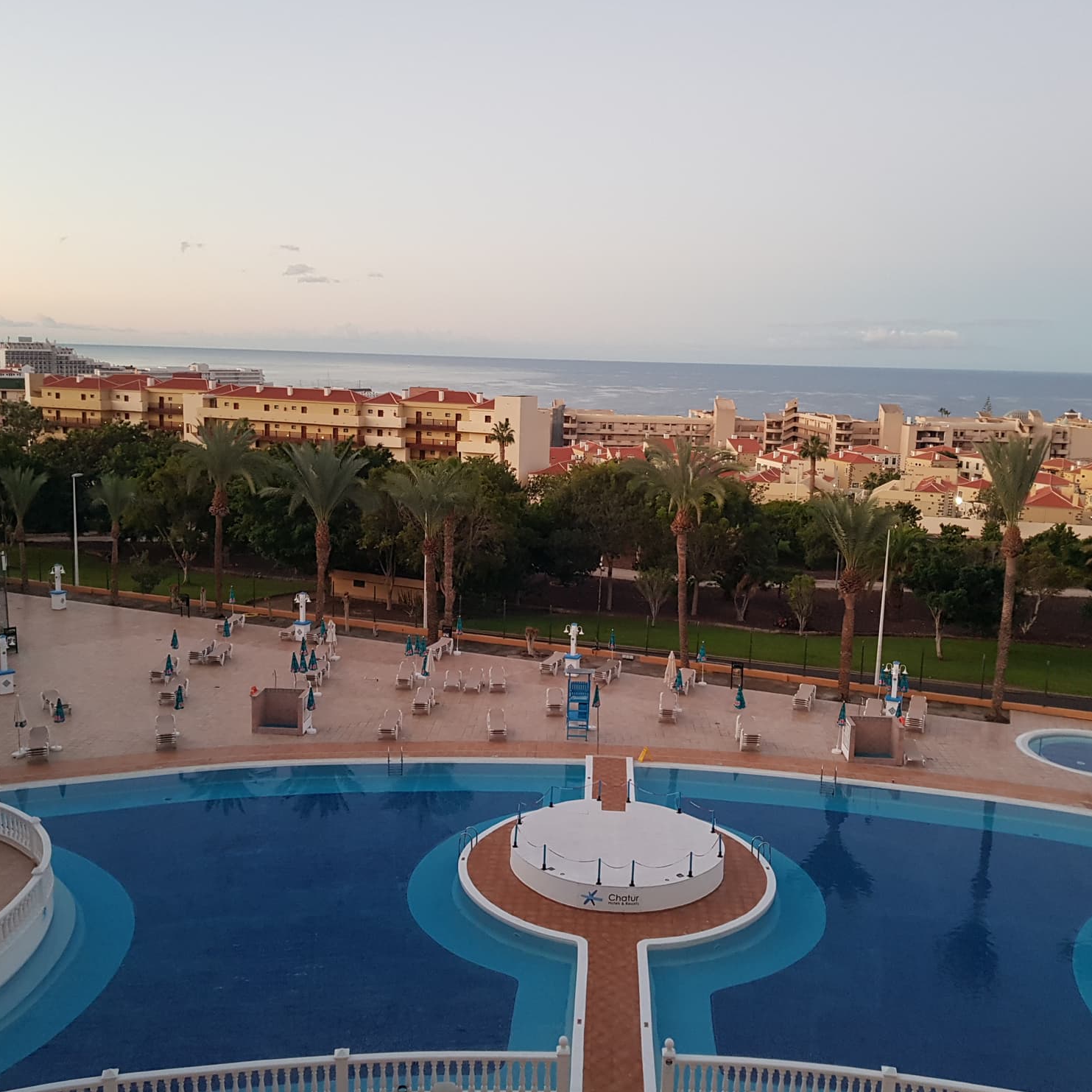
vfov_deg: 52.5
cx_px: 543
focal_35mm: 31
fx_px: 1106
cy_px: 549
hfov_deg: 52.5
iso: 160
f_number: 1.7
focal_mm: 4.2
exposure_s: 1/50
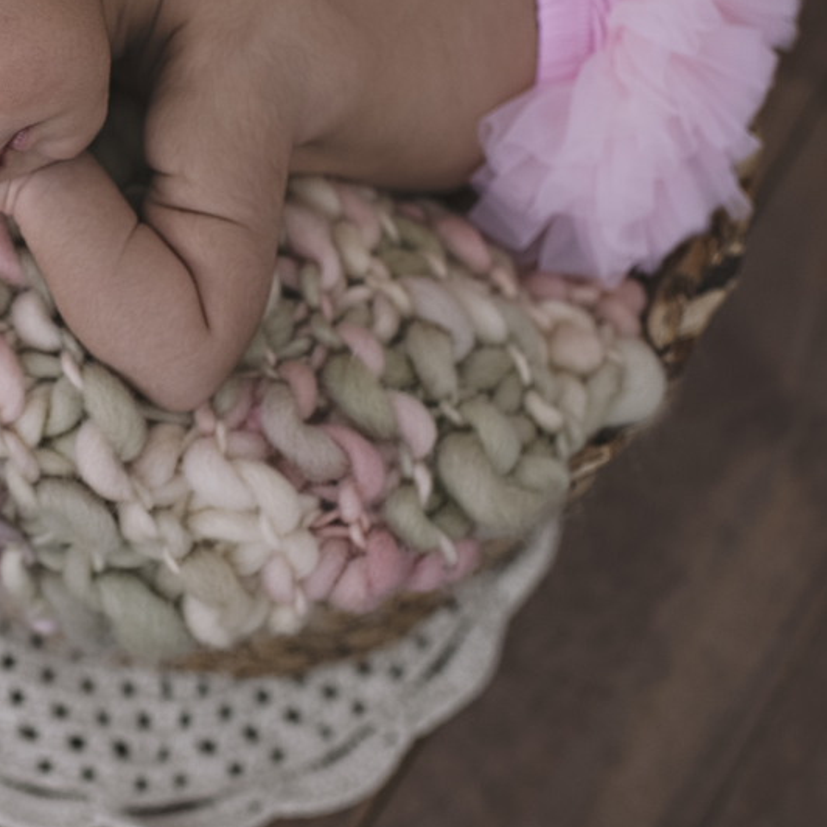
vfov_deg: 25.5
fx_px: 1811
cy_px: 227
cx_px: 37
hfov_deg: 24.7
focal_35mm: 67
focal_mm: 35
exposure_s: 1/200
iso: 400
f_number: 3.2
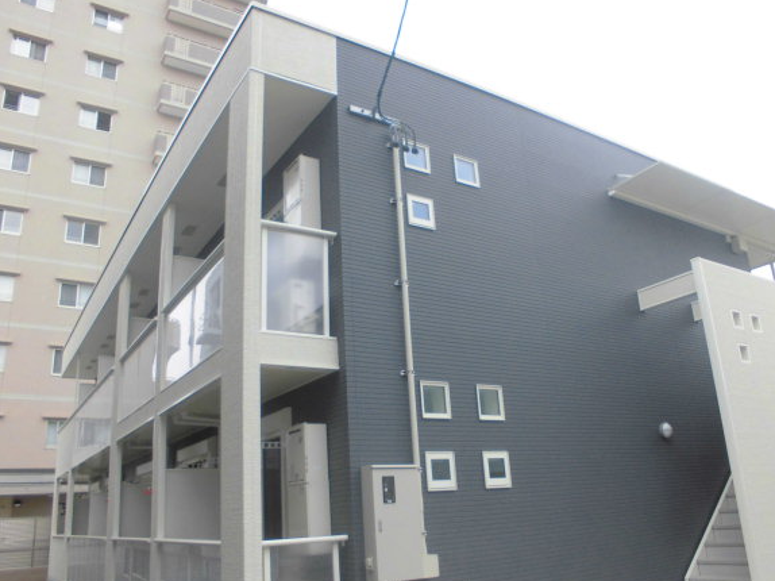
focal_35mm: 29
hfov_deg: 61.7
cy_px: 308
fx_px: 649
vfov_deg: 48.2
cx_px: 388
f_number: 3.5
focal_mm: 4.6
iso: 100
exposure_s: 1/250
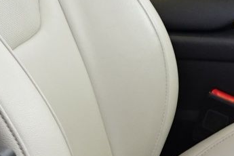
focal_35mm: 174
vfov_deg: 7.9
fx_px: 1131
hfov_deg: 11.3
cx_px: 362
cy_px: 15
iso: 1000
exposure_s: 1/8
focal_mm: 24
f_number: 5
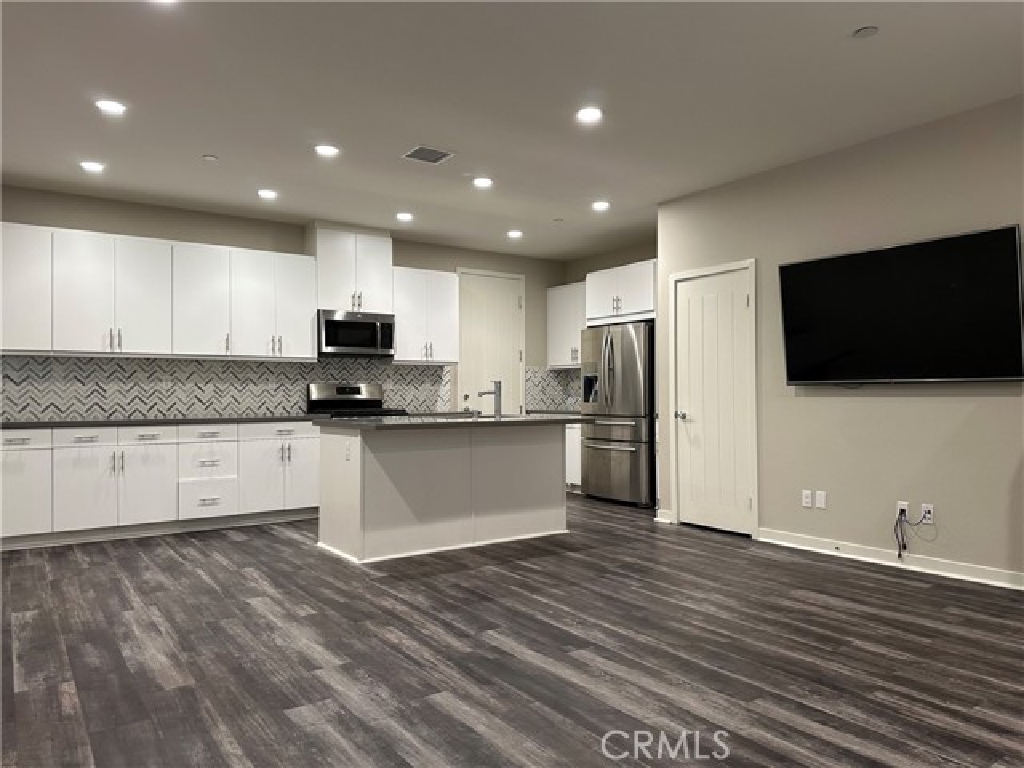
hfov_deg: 71.6
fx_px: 710
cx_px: 512
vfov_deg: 56.8
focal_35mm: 24
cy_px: 384
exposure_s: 1/60
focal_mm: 6.86
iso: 160
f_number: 1.78
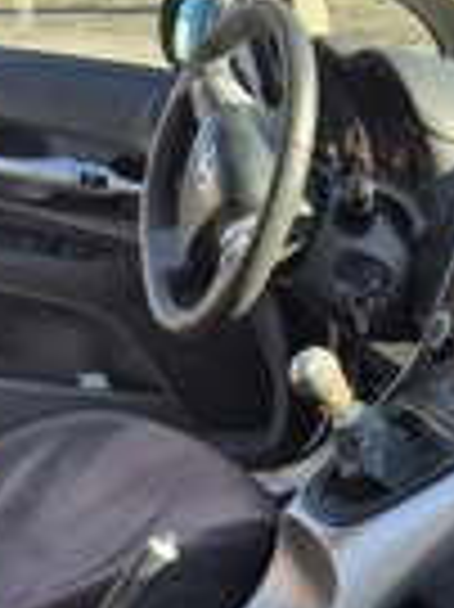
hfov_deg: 20.8
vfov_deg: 26.9
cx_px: 463
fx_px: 1191
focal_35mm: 68
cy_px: 622
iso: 25
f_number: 1.8
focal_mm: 5.4
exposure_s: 1/652
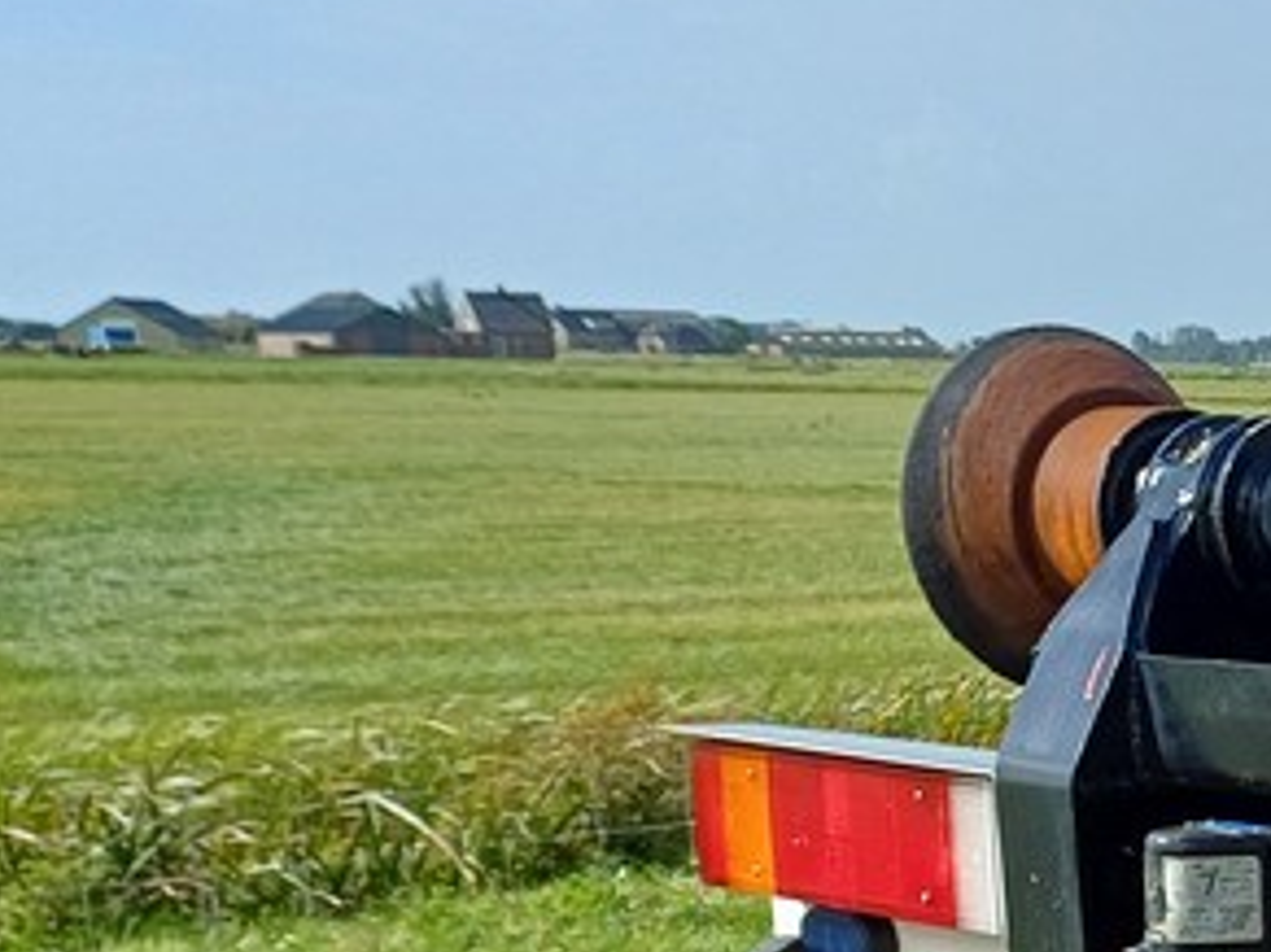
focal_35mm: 88
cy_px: 1336
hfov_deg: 19.3
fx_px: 3230
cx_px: 1935
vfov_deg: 15.7
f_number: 1.8
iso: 50
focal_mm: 4.65
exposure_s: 1/962
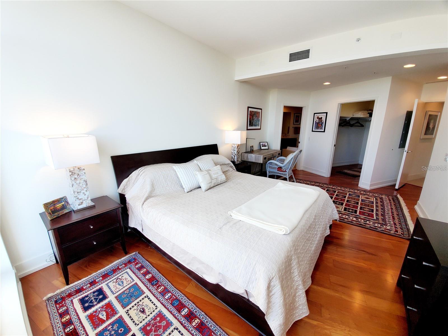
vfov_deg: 89.9
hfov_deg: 106.2
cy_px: 168
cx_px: 224
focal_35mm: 13
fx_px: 168
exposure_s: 1/120
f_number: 2.2
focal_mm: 1.8
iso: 64
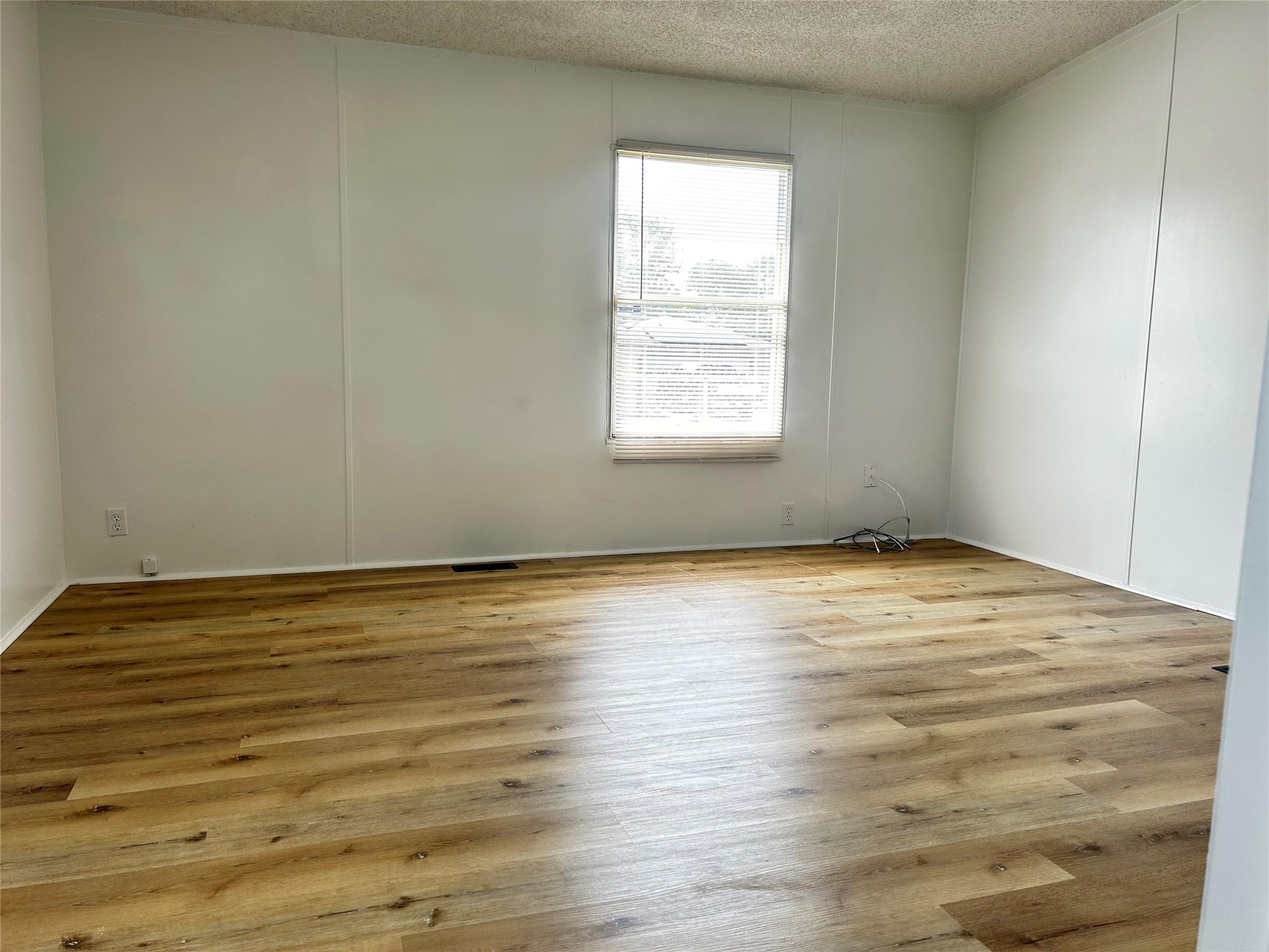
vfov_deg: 53.1
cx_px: 634
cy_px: 476
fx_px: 953
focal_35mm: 26
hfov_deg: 67.3
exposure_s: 1/171
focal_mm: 5.7
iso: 50
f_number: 1.5
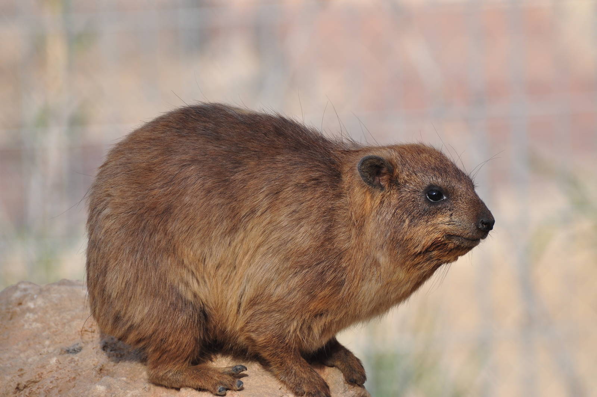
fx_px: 5963
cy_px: 198
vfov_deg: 3.8
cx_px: 298
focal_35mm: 360
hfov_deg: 5.7
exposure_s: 1/800
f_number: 5.6
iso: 200
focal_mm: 240
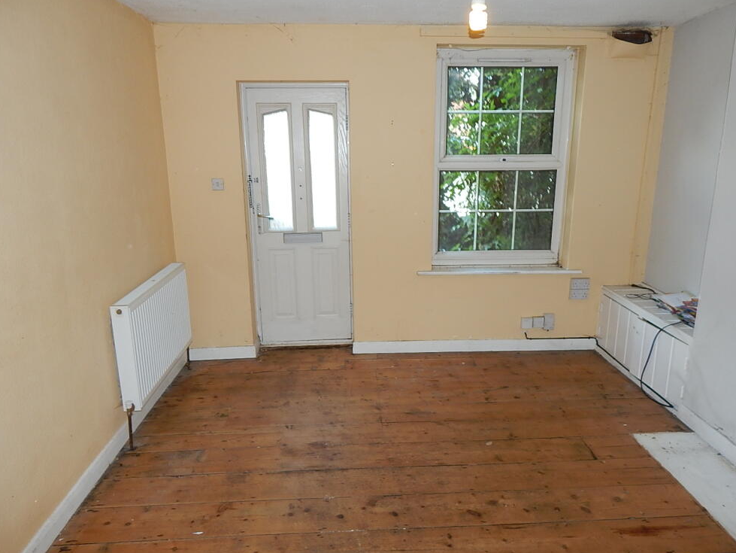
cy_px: 273
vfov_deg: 58.9
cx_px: 377
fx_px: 489
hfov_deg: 73.9
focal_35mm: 23
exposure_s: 1/30
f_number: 3
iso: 125
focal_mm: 4
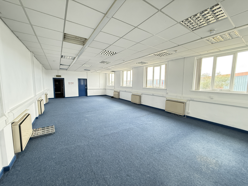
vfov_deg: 85.7
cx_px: 124
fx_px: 100
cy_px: 93
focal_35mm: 14
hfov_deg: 102.1
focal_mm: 2.22
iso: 320
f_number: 2.2
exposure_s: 1/96
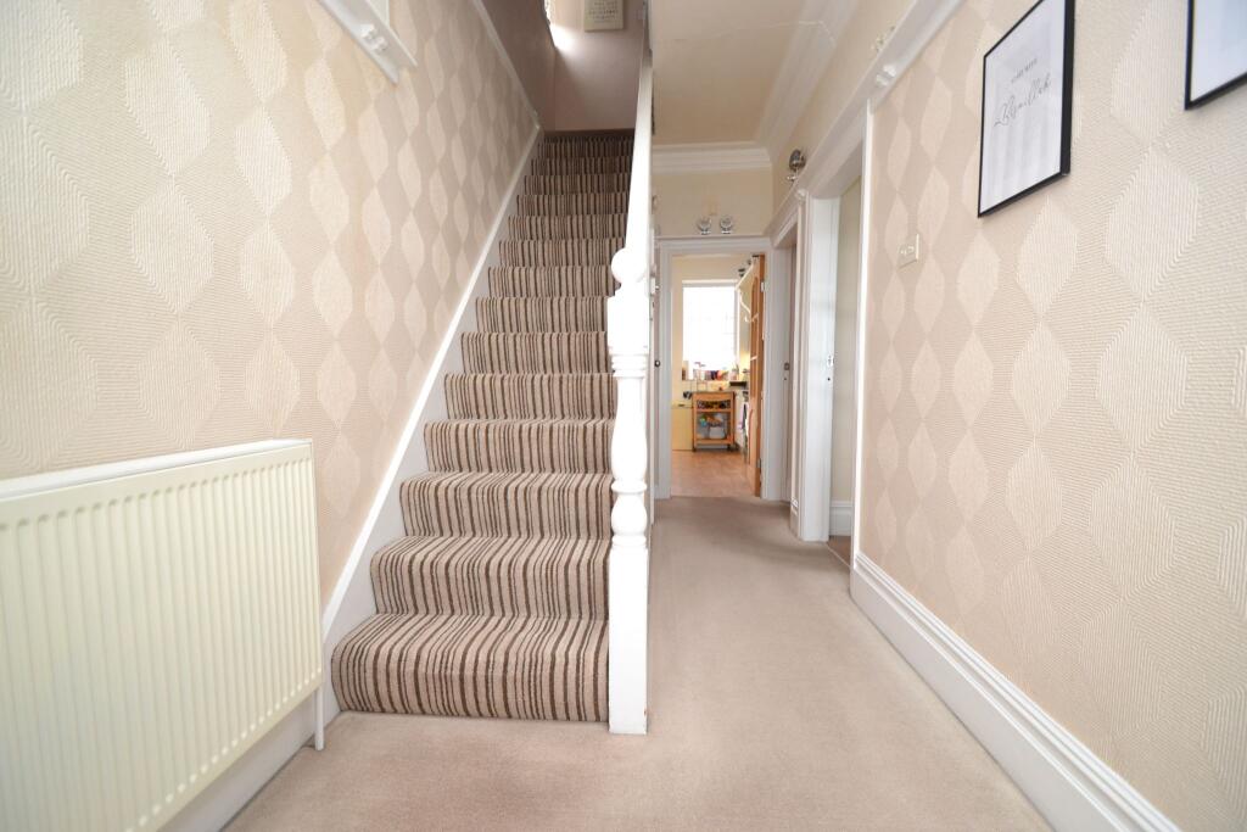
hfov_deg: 100.4
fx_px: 520
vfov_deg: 77.3
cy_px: 416
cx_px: 624
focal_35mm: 15
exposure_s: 1/60
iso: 1000
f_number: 3.5
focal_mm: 10
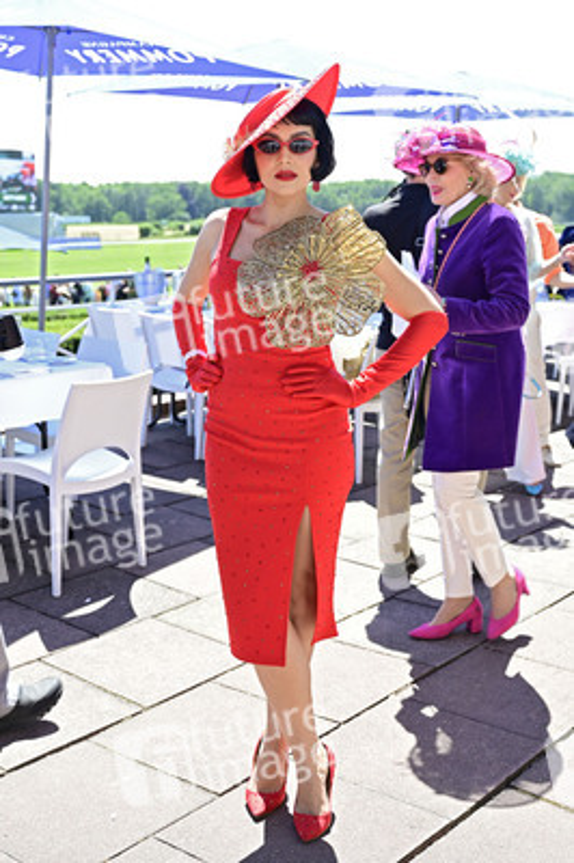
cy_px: 432
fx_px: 958
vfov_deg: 48.5
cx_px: 287
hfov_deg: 33.3
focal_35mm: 40
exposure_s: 1/200
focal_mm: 40
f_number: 4.5
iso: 100
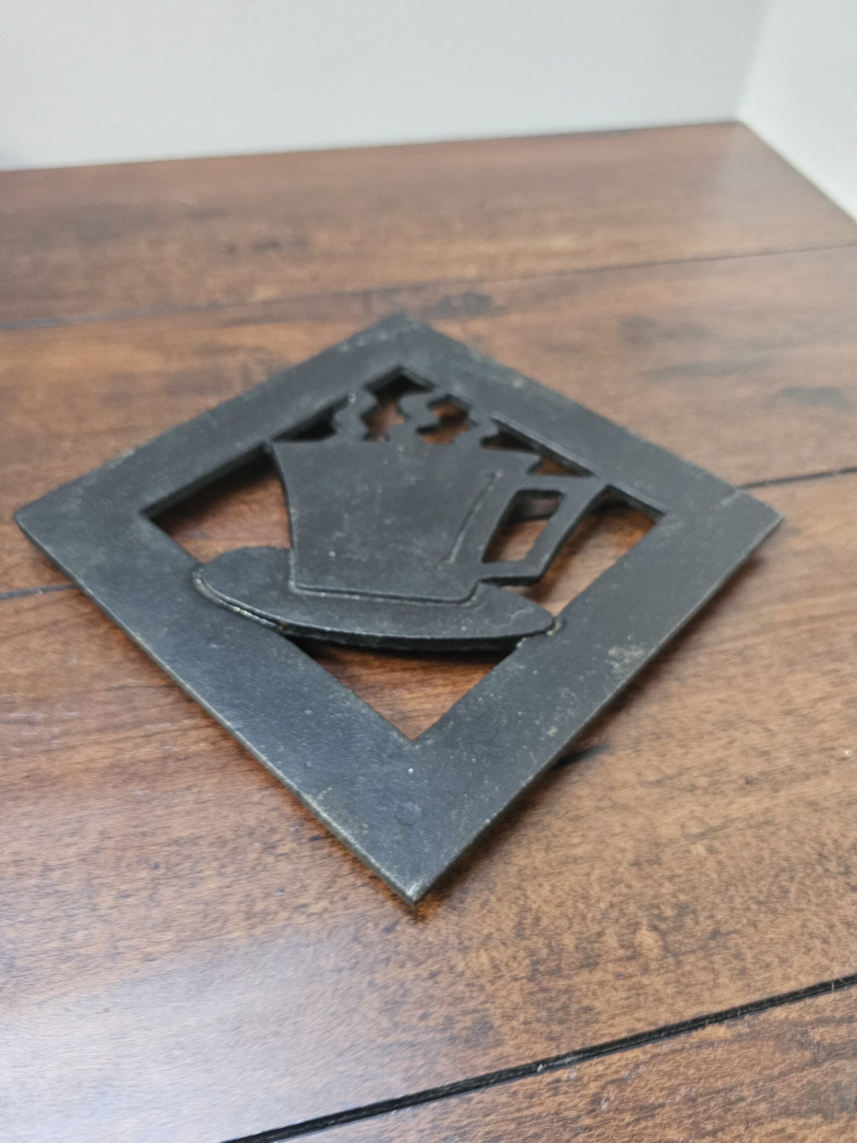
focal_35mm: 23
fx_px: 759
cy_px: 572
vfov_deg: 73.9
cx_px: 428
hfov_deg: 58.9
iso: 640
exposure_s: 1/40
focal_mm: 6.3
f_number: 1.7
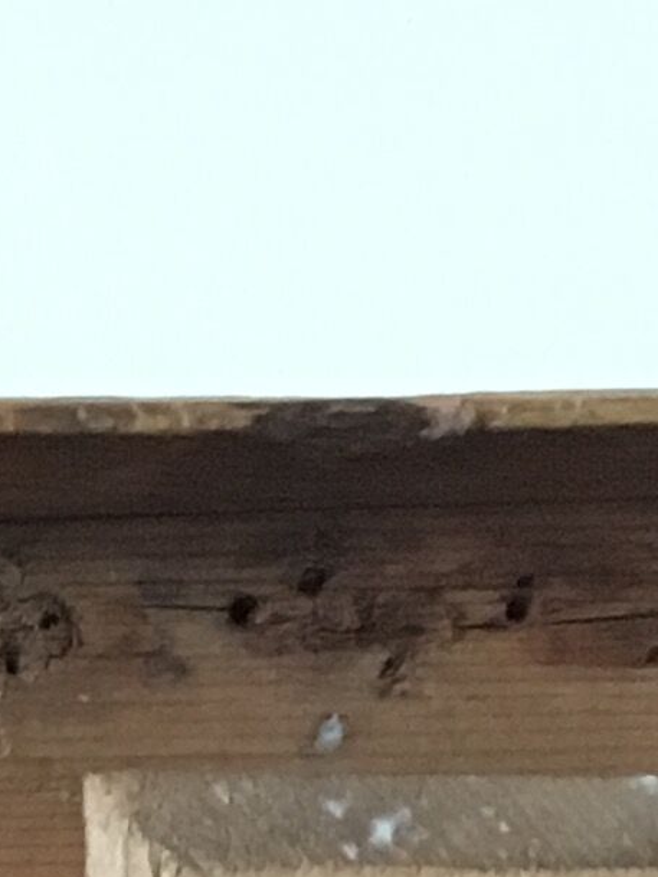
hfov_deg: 7.0
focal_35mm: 192
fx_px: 4864
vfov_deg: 8.7
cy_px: 2555
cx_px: -1266
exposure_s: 1/20
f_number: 2.2
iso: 200
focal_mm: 4.15
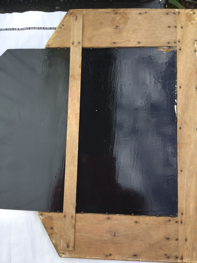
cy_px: 132
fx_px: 235
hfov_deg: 45.4
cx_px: 98
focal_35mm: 31
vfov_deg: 58.4
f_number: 2.4
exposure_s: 1/515
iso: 25
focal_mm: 3.3
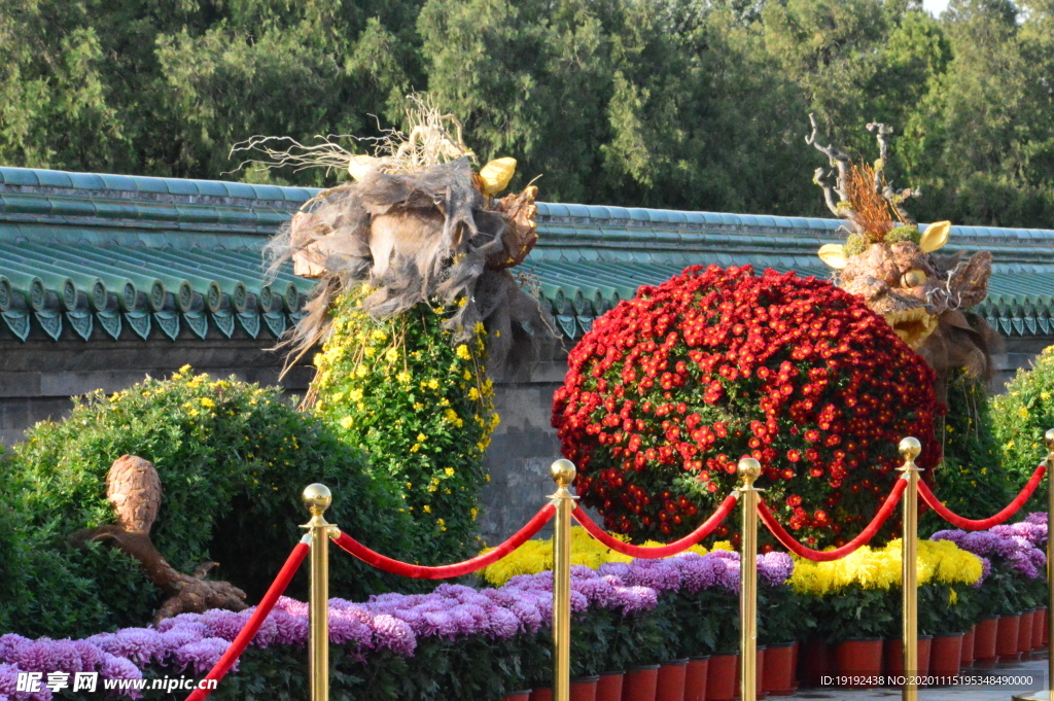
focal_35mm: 183
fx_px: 5353
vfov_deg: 7.5
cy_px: 350
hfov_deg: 11.2
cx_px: 527
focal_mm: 122
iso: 5600
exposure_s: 1/250
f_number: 32
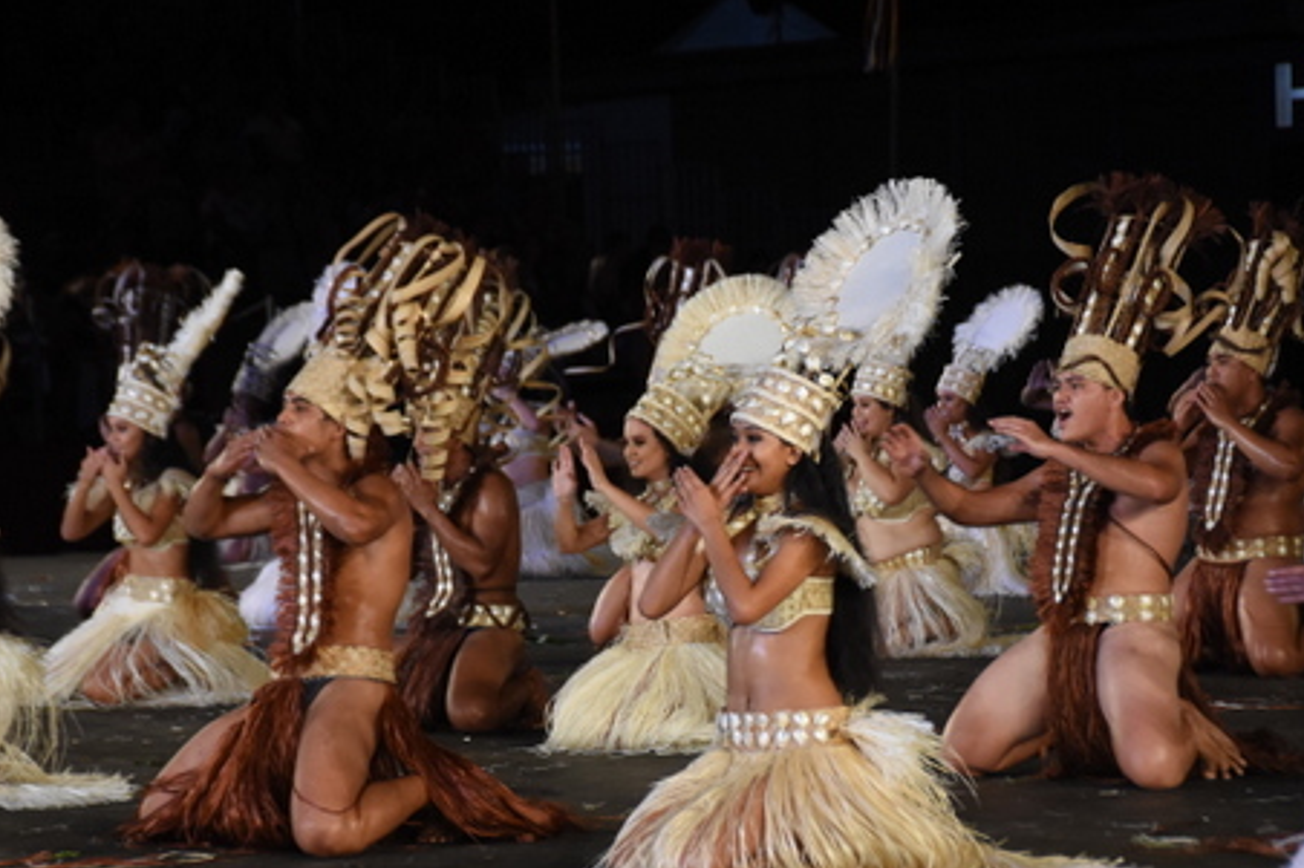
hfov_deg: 12.1
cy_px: 541
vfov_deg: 8.1
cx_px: 733
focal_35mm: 170
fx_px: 6155
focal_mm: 80
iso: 2000
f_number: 6.3
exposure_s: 1/125
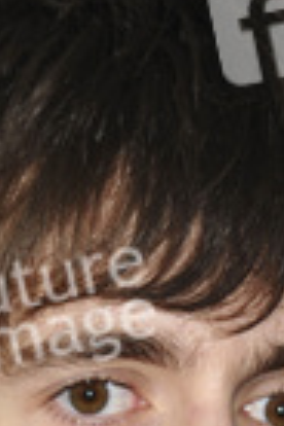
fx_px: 7460
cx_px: 88
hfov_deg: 2.2
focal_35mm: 630
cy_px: 475
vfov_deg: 3.3
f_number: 4.5
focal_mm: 145
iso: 320
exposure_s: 1/200
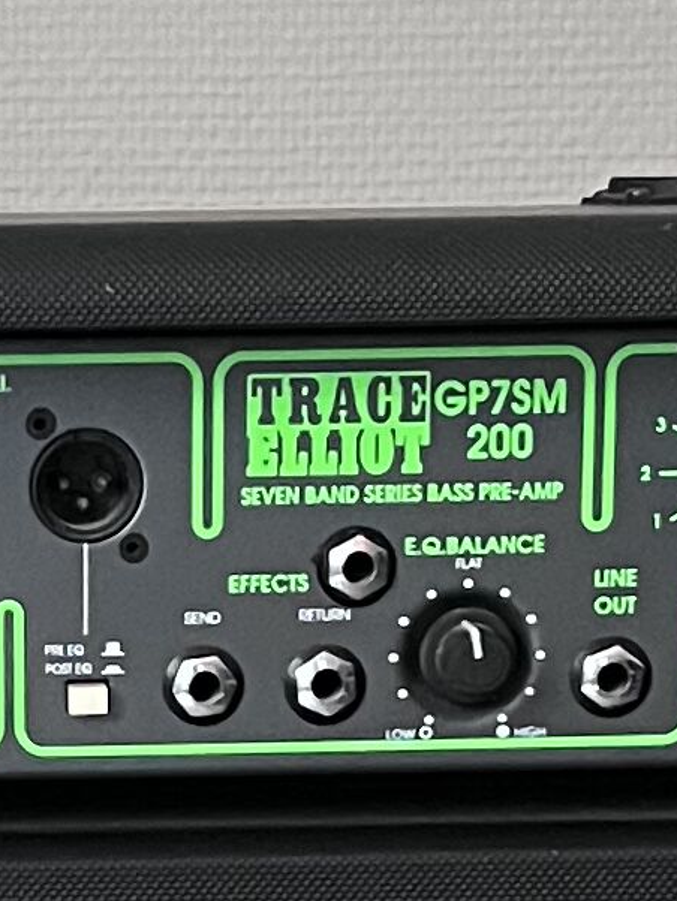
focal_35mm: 174
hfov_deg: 8.5
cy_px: 1109
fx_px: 4534
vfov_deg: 11.1
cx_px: -115
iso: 500
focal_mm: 5.7
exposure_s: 1/33
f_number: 1.5
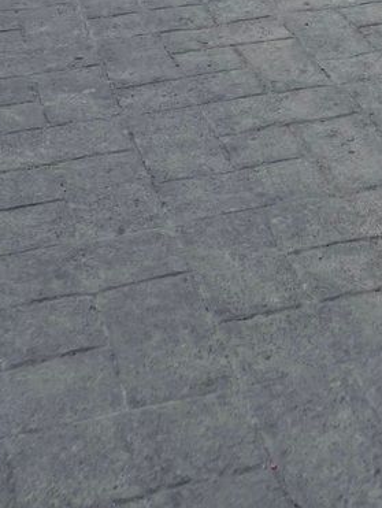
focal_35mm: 84
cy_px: -268
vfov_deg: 19.9
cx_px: 353
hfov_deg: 17.3
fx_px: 1234
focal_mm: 4.2
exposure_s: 1/2398
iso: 32
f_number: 1.6
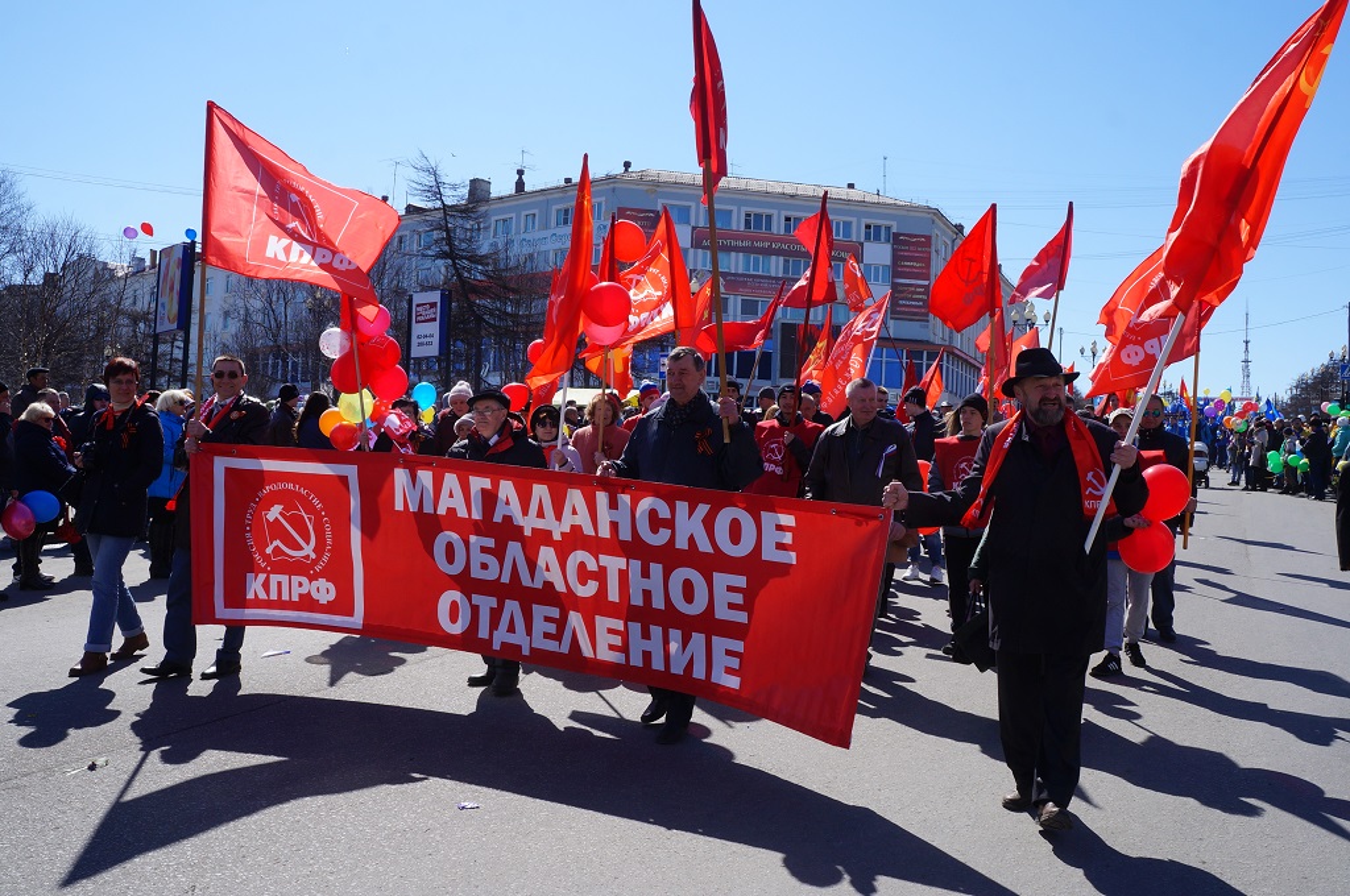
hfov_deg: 57.3
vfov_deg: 39.9
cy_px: 448
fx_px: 1236
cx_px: 675
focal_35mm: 33
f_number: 13
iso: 200
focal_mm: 22
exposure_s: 1/320
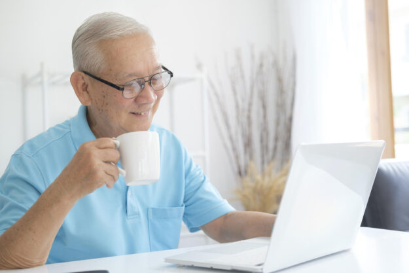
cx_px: 204
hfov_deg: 37.5
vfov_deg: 25.5
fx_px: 602
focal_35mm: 53
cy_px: 136
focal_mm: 35
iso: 200
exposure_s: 1/160
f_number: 2.5
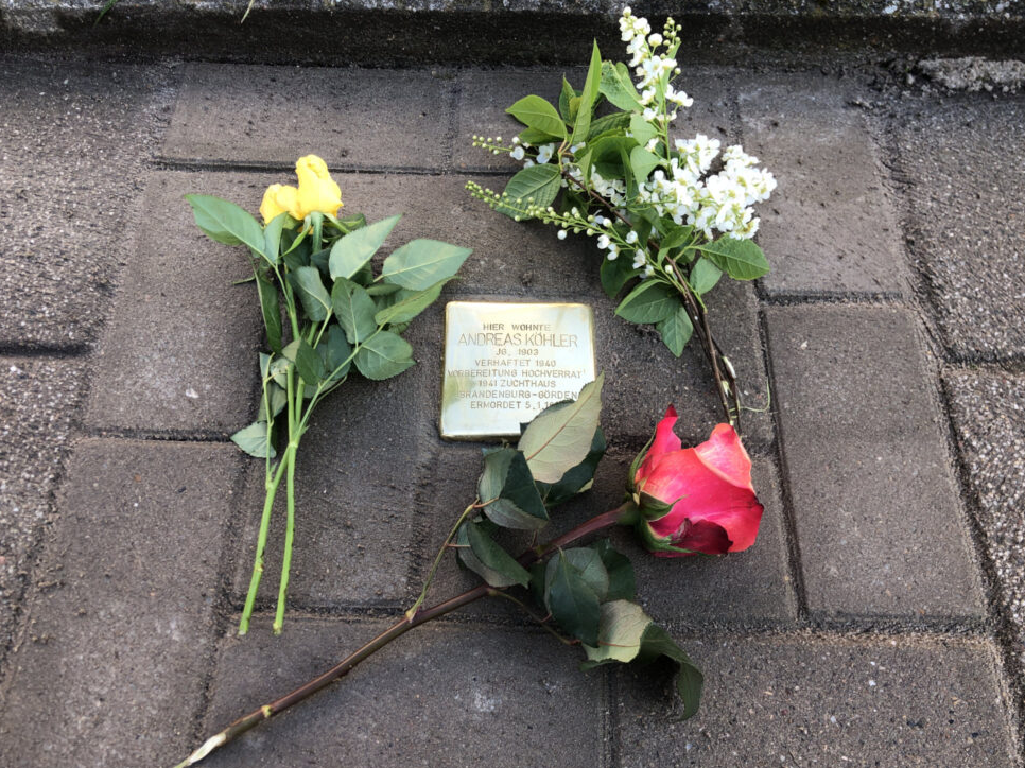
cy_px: 391
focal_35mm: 29
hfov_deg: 61.7
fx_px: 858
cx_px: 502
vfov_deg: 48.2
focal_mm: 4
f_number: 1.8
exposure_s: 1/182
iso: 20
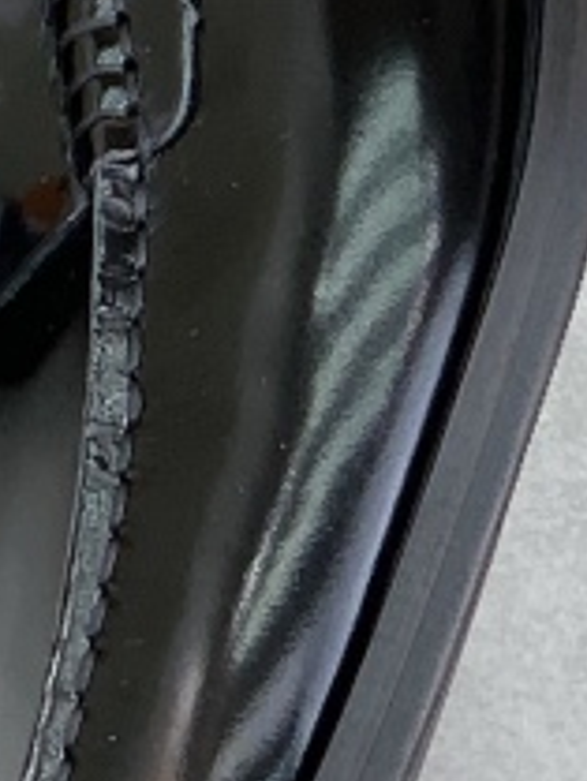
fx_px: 8086
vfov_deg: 5.5
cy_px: -161
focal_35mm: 358
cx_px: -826
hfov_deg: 4.1
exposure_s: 1/100
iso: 32
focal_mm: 6
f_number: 2.4
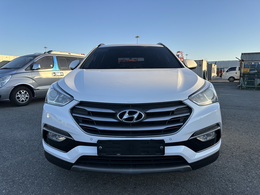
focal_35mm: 24
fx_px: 180
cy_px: 98
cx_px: 130
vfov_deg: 56.8
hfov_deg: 71.6
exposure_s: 1/1664
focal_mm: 6.86
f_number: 1.78
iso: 80
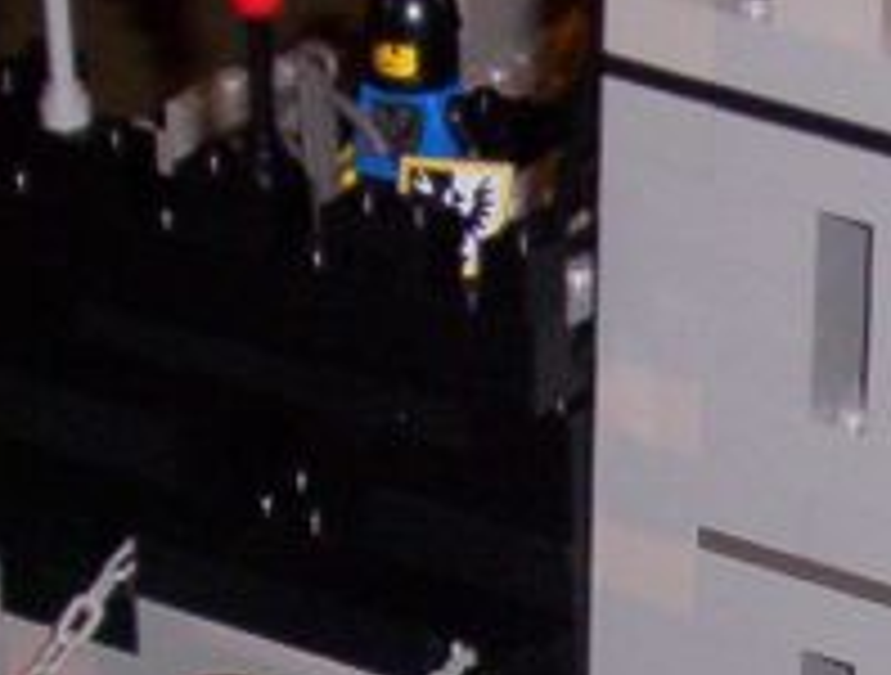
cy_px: 760
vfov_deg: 5.8
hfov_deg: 7.6
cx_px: 788
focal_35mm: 258
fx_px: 6665
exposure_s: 1/46.6
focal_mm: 9.98
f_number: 3.54
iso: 140
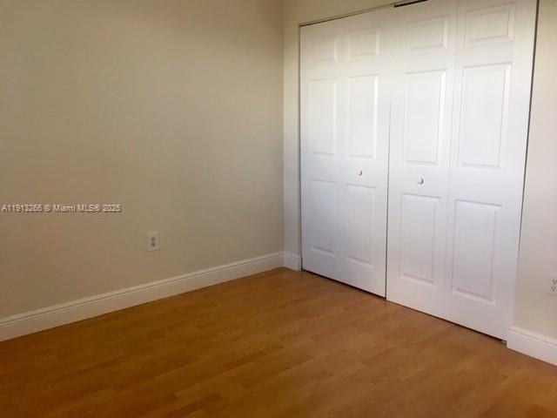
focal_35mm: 29
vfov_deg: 48.2
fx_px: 467
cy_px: 209
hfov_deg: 61.7
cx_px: 278
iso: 64
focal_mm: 4.15
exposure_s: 1/30
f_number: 2.2
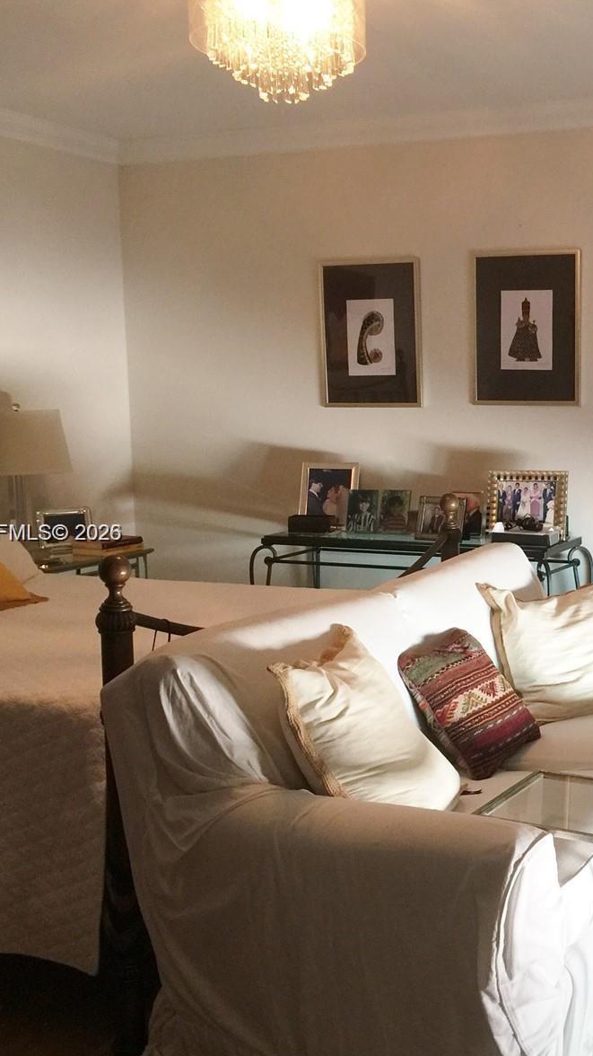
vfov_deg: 47.4
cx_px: 560
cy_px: 534
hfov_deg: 26.5
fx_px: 1203
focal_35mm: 43
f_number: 2.2
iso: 80
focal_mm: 4.15
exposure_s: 1/15
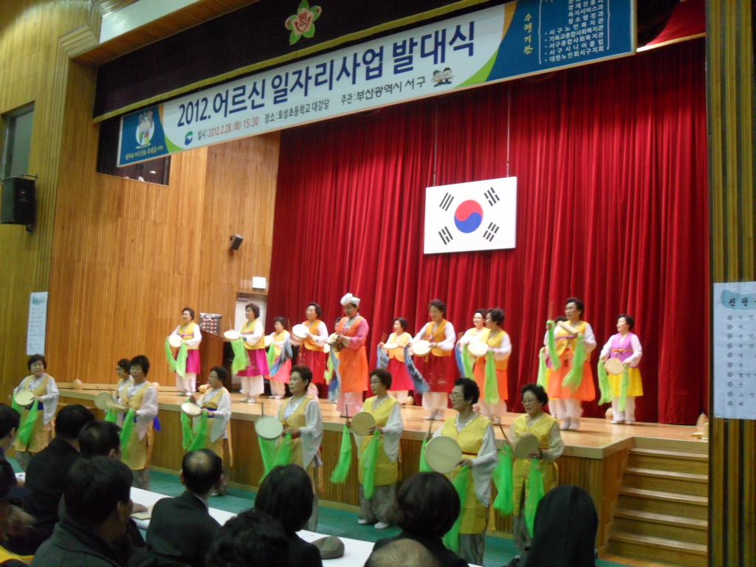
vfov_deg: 40.7
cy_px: 284
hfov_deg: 52.6
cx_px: 378
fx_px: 764
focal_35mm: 35
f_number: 2.8
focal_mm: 6.2
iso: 200
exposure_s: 1/20
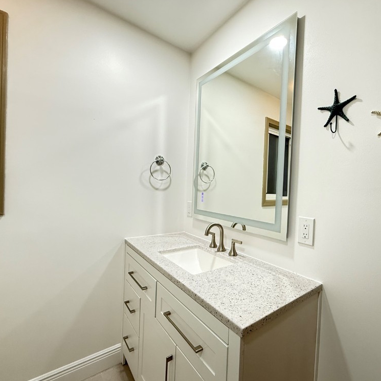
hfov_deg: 82.6
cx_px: 235
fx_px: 212
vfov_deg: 84.0
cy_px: 193
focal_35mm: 17
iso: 320
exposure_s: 1/63
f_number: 2.2
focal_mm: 2.22
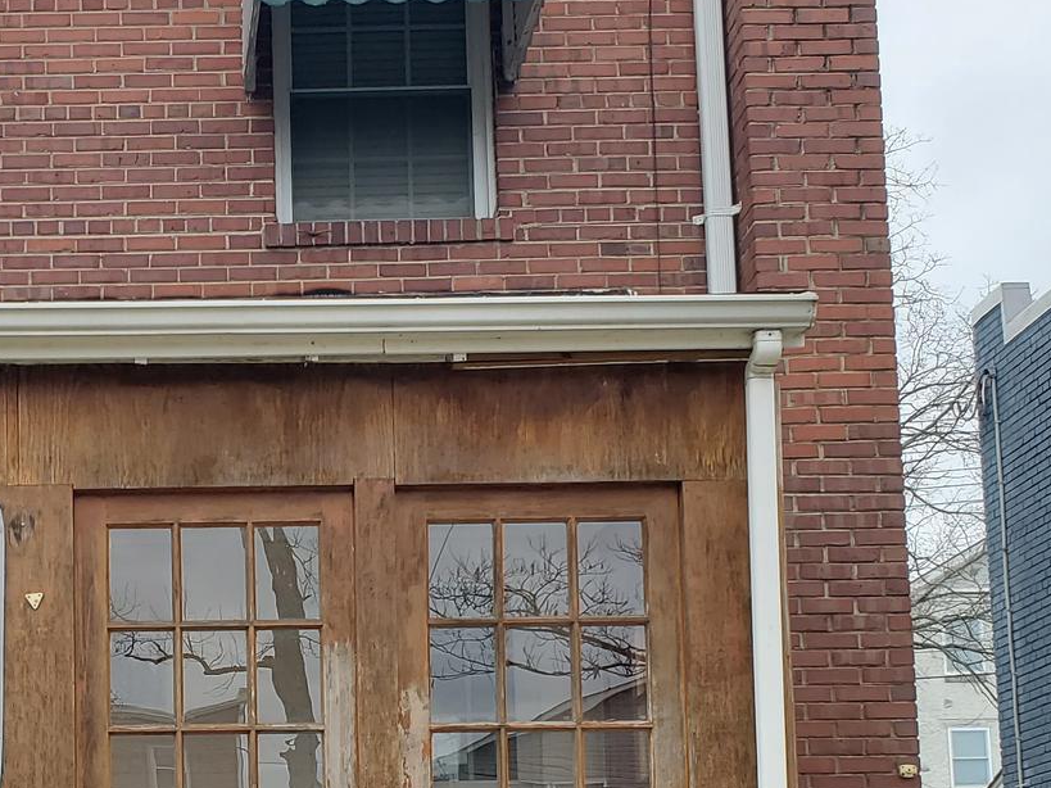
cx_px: 151
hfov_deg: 28.9
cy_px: 753
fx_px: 1973
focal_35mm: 65
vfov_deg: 21.9
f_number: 2.4
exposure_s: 1/381
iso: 50
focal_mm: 4.3
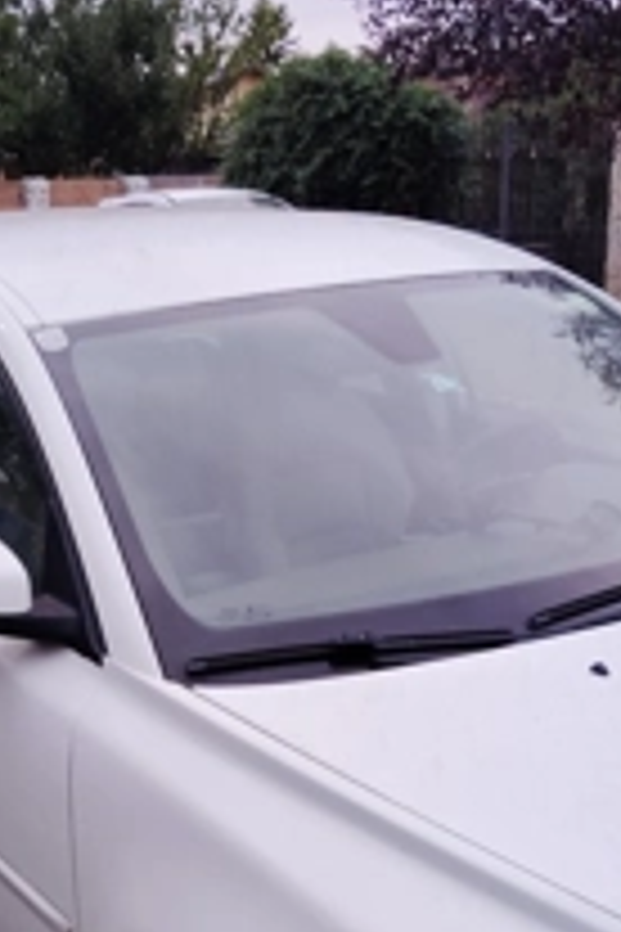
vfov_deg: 34.1
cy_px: 801
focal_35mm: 56
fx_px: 1449
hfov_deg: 24.1
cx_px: 198
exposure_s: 1/50
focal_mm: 4.22
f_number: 1.8
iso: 552
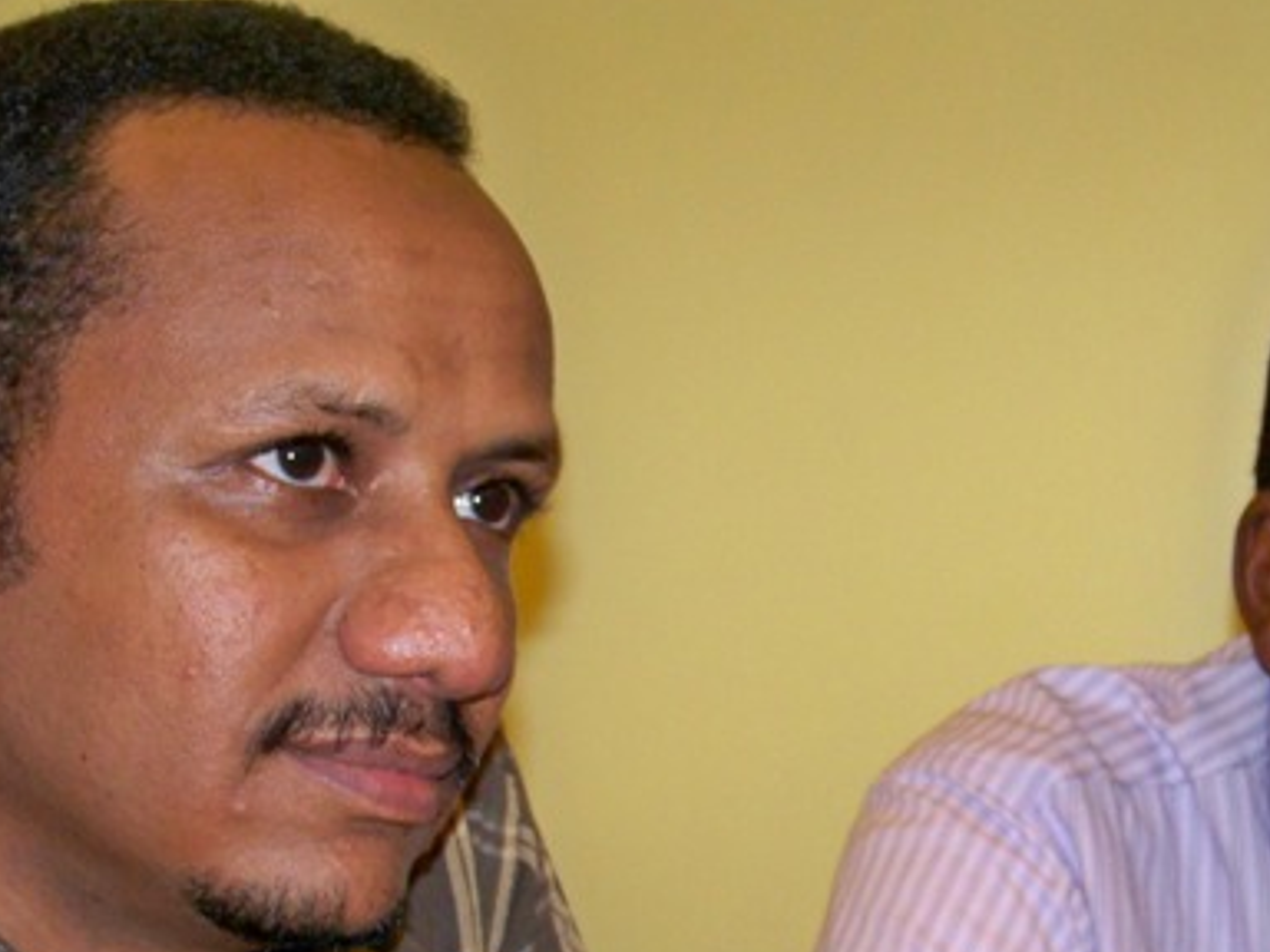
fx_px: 3485
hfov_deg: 20.6
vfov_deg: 15.4
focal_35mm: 95
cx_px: 827
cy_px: 783
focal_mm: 11.7
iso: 200
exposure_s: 1/30
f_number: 3.2
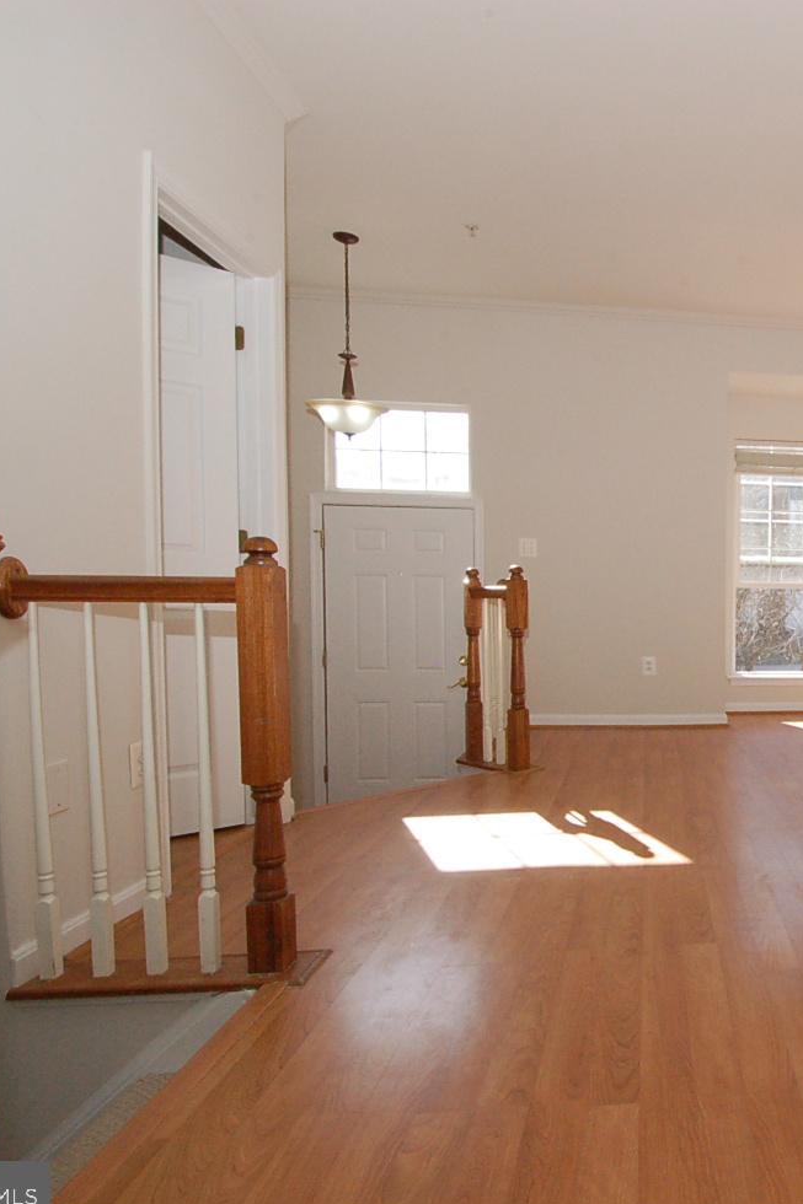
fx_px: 770
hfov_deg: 47.2
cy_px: 612
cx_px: 776
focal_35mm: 23
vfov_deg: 76.1
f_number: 16
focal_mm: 10
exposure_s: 1/125
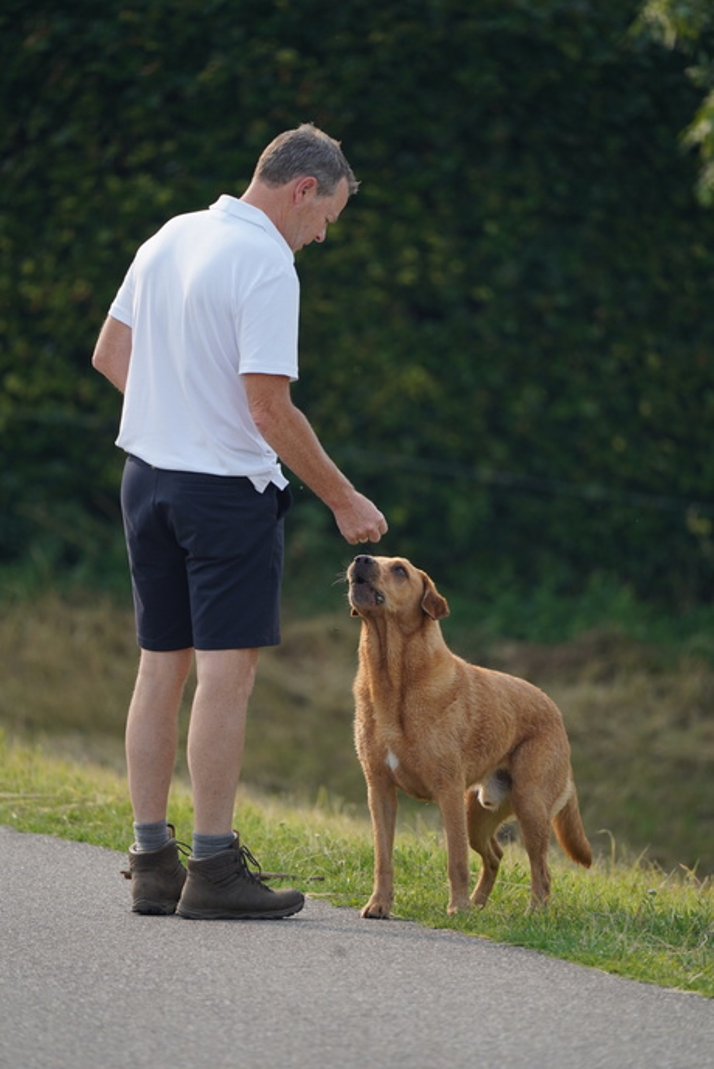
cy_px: 534
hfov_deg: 2.3
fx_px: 17813
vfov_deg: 3.4
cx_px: 357
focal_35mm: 600
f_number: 6.3
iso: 640
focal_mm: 600
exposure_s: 1/1000
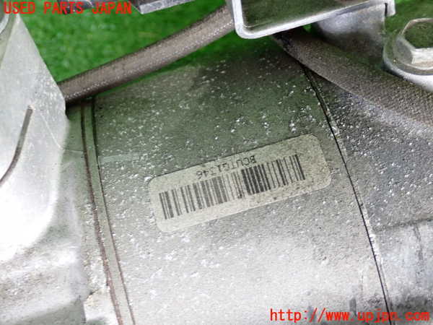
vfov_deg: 30.9
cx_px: 216
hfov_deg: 40.4
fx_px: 588
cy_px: 162
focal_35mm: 47
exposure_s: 1/50
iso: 640
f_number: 3.1
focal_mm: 8.4
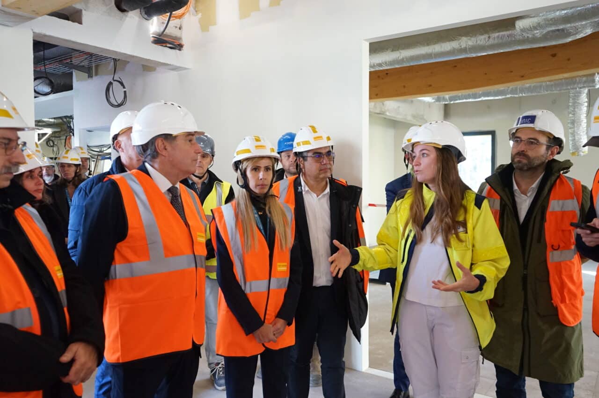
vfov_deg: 44.9
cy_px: 199
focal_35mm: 29
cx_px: 300
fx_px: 482
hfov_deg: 63.7
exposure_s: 1/160
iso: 6400
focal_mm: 29
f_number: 4.5
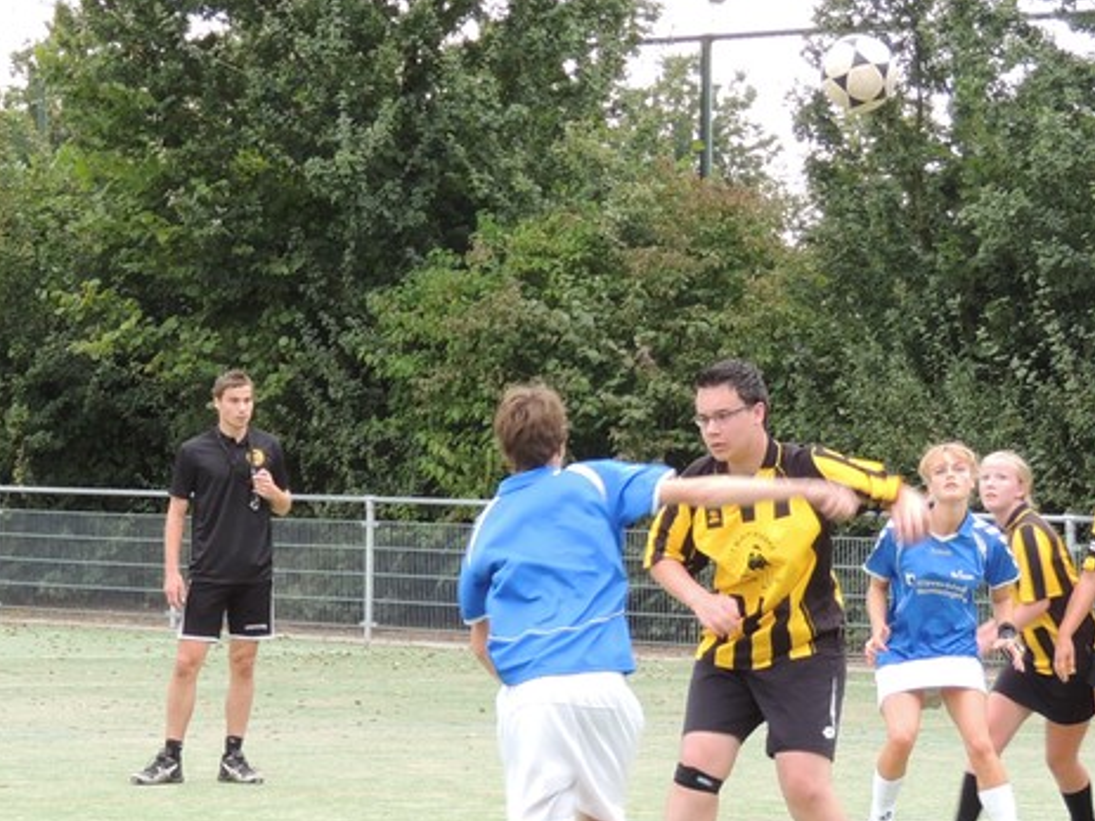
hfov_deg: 9.9
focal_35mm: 199
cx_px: 220
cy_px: 532
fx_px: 6293
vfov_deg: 7.5
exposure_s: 1/100
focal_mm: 16
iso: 100
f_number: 4.1
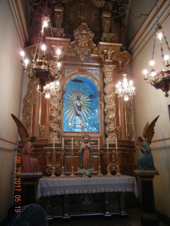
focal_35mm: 30
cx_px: 85
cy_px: 113
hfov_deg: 46.8
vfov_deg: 60.0
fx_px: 196
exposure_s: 1/30
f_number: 3.5
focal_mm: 5.4
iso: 287
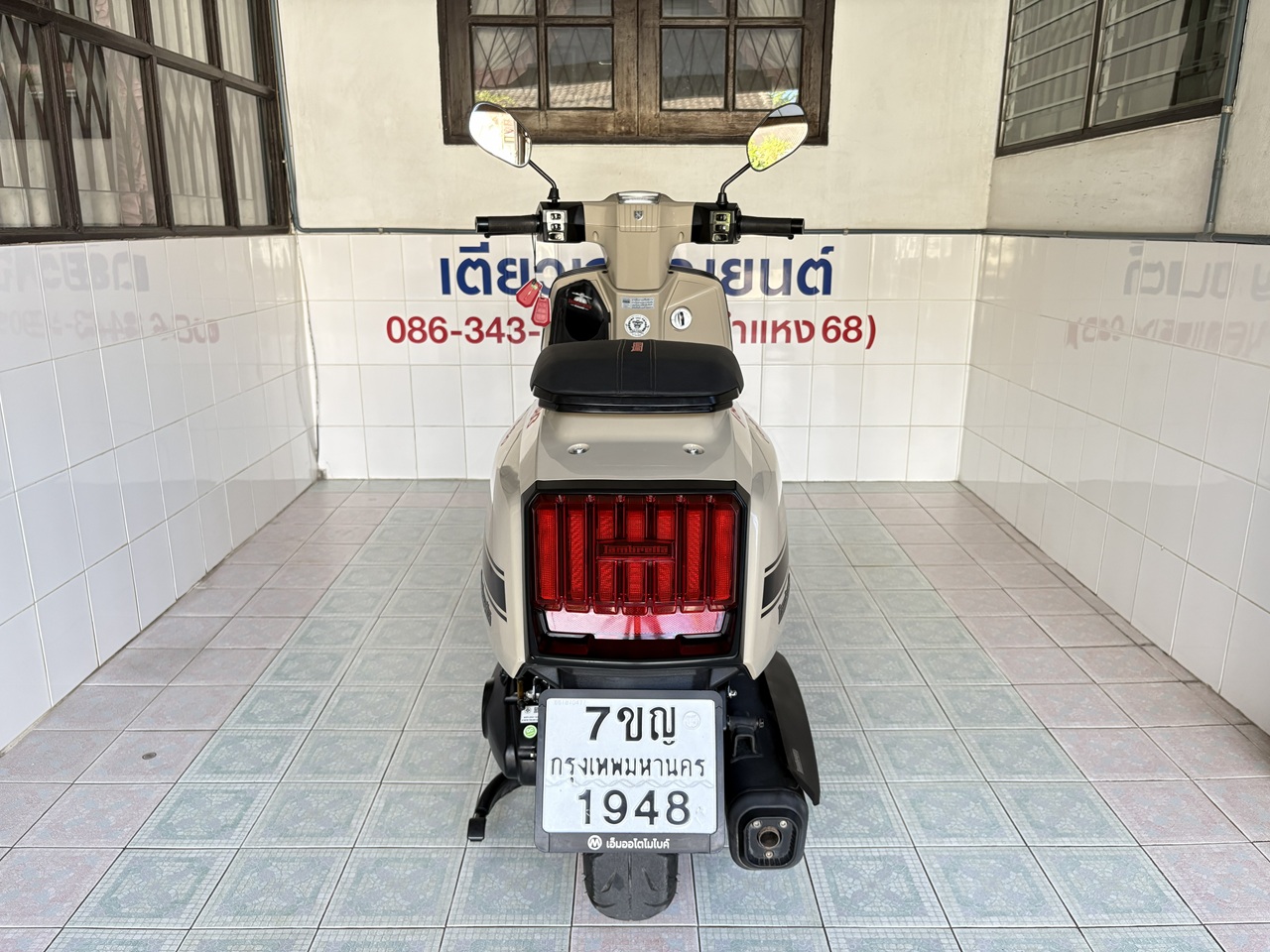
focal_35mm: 26
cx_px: 635
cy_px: 476
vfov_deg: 53.1
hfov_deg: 67.3
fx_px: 954
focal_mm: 5.96
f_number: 1.6
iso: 125
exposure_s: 1/111
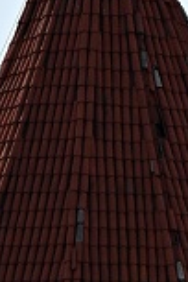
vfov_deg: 1.1
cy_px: 203
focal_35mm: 1868
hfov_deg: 0.7
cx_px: 68
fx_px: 14632
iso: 200
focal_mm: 300
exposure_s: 1/3200
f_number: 5.6
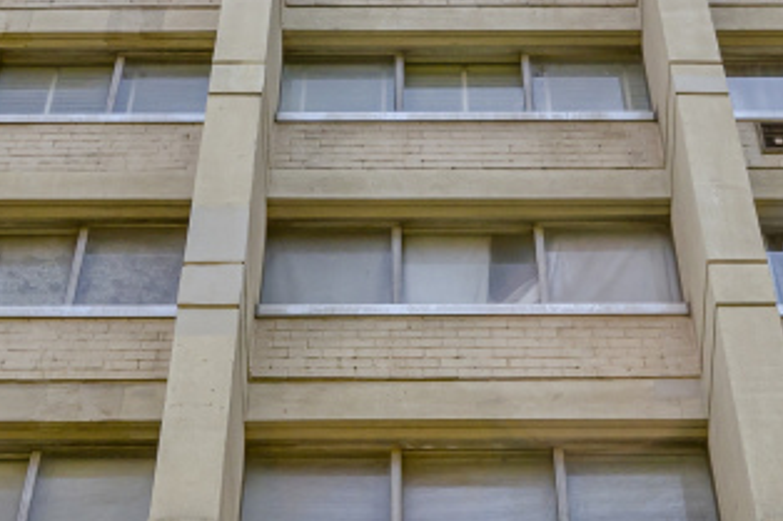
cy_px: 420
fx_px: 2630
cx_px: 404
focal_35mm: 121
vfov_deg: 11.3
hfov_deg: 16.9
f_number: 8
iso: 100
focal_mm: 24
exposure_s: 1/125
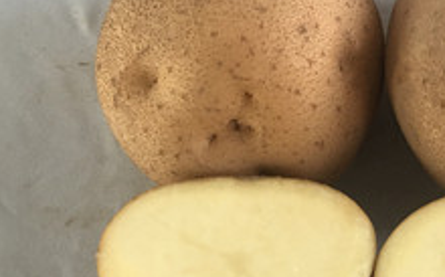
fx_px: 848
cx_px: 392
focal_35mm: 70
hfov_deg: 28.4
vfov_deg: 18.4
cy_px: 213
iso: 50
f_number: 2.2
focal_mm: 4.15
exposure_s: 1/33
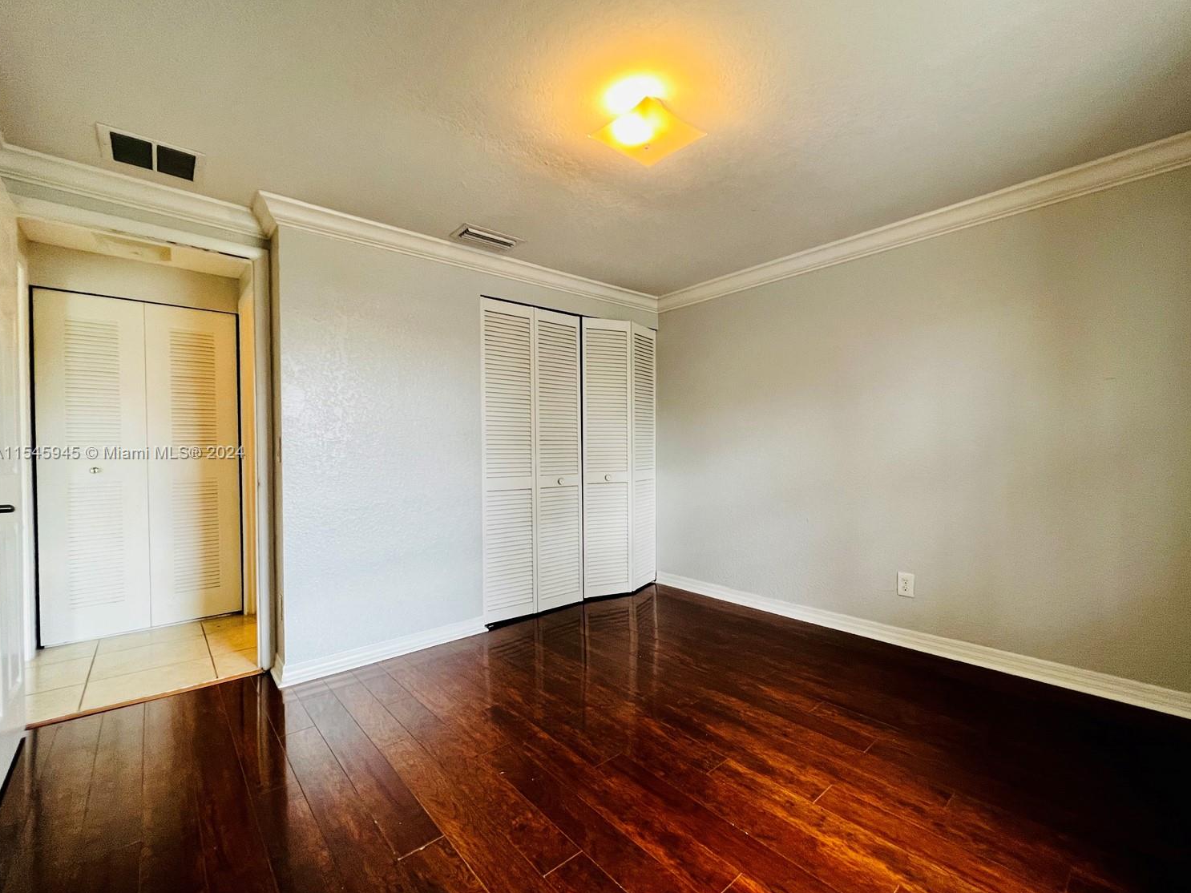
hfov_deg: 102.0
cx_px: 629
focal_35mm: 14
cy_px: 454
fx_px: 482
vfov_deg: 85.7
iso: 200
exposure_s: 1/120
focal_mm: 1.57
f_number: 1.8
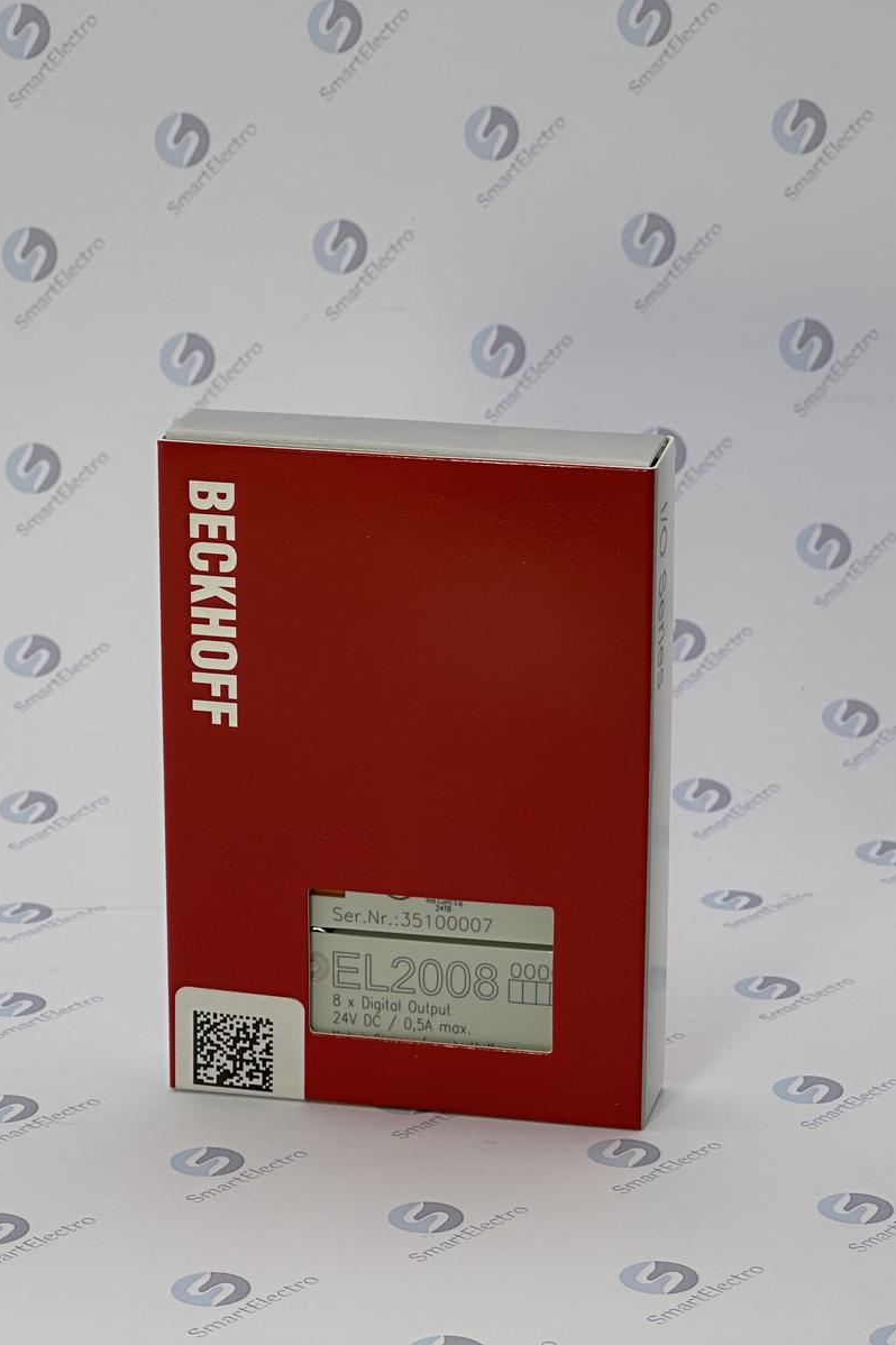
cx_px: 409
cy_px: 672
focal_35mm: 107
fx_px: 3997
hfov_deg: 12.8
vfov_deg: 19.1
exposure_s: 1/306
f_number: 2.8
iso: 32
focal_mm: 9
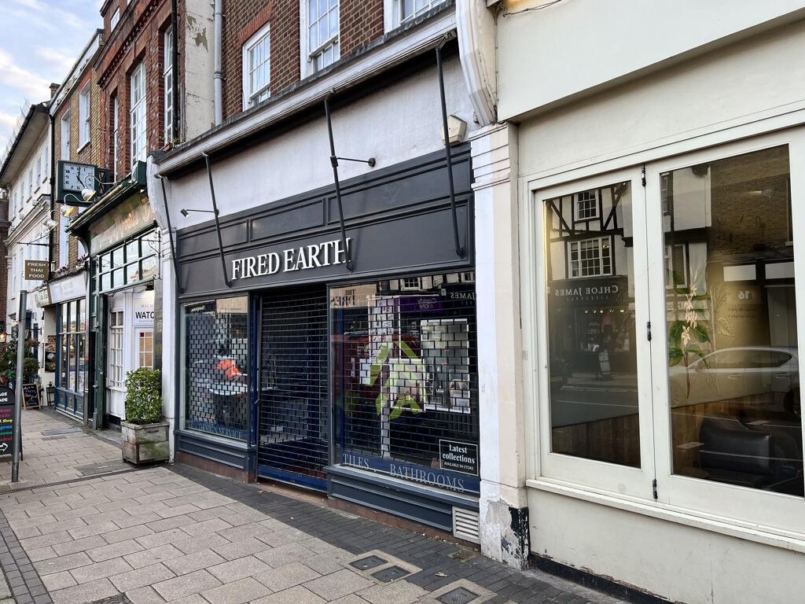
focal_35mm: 26
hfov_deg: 67.3
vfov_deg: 53.1
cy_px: 302
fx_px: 605
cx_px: 402
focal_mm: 5.7
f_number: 1.5
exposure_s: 1/164
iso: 40
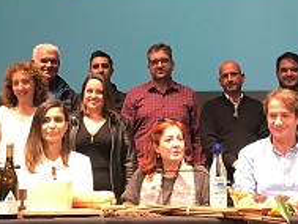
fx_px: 637
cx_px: 173
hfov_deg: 26.3
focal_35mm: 74
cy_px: 75
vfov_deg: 19.9
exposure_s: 1/15
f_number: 1.8
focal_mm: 3.99
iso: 50
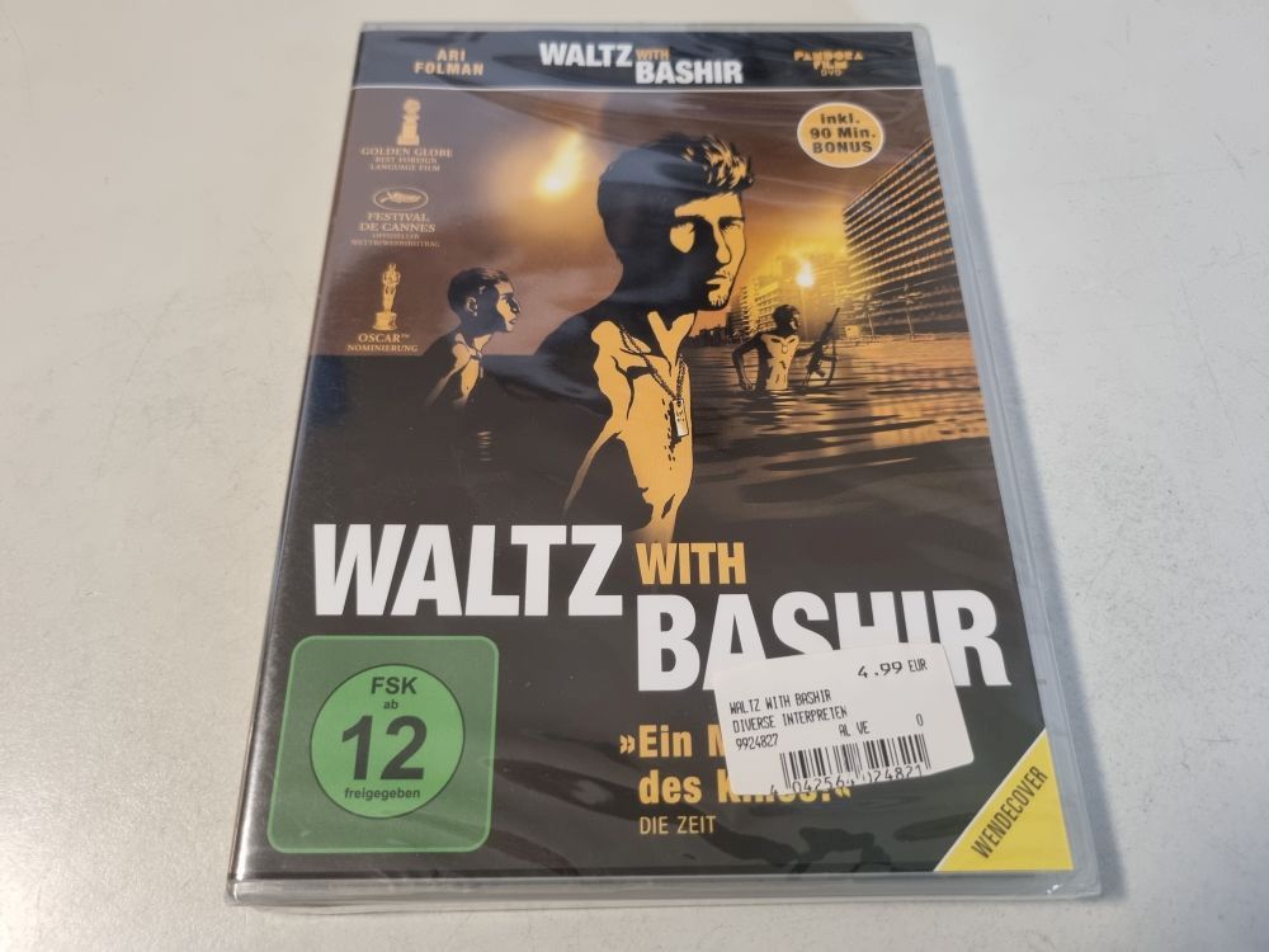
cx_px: 634
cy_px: 476
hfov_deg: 67.3
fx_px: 953
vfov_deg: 53.1
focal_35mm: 26
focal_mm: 5.4
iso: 320
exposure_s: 1/50
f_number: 1.8
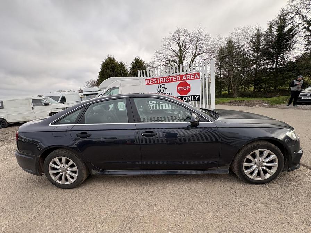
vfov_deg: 85.7
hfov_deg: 102.1
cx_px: 156
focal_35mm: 14
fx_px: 126
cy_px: 116
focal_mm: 2.22
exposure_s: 1/416
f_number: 2.2
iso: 50
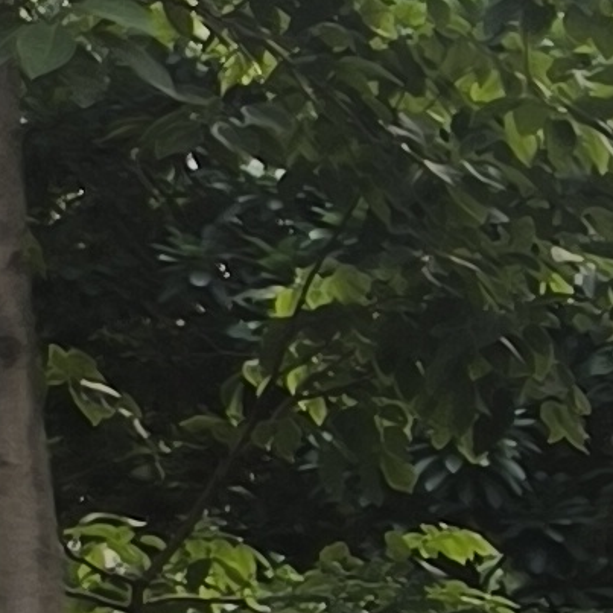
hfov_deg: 7.8
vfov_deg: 8.1
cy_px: 1241
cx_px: 1532
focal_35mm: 206
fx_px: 4127
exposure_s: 1/203
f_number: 1.65
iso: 50
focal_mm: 6.14
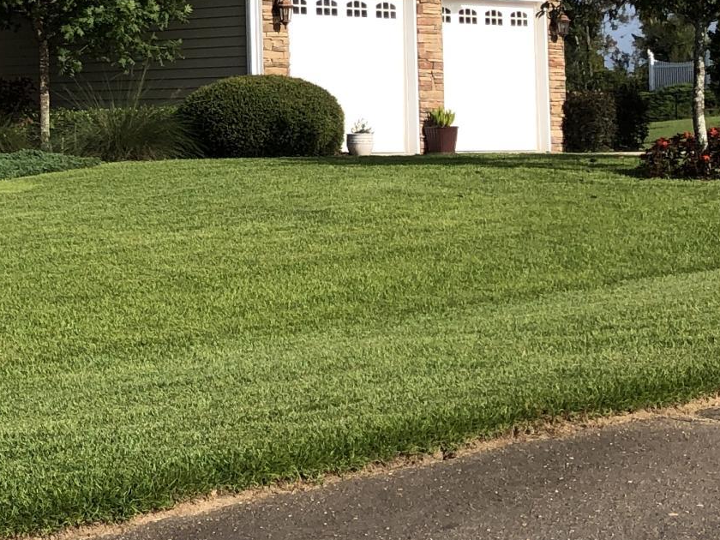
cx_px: -273
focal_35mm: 100
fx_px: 2080
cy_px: 22
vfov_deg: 14.6
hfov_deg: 18.0
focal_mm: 3.99
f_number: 1.8
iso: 20
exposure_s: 1/1919
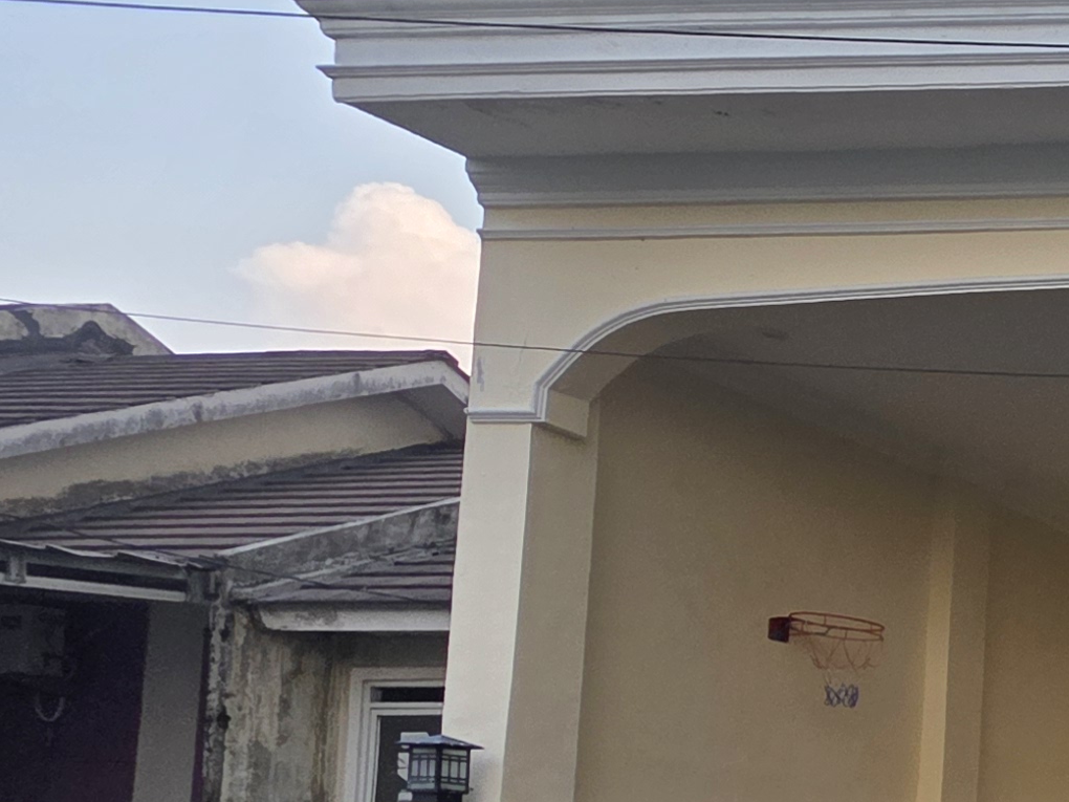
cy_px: 875
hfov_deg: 21.3
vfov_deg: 26.4
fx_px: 1575
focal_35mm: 51
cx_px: 1994
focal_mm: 2.2
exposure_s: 1/342
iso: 40
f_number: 1.9
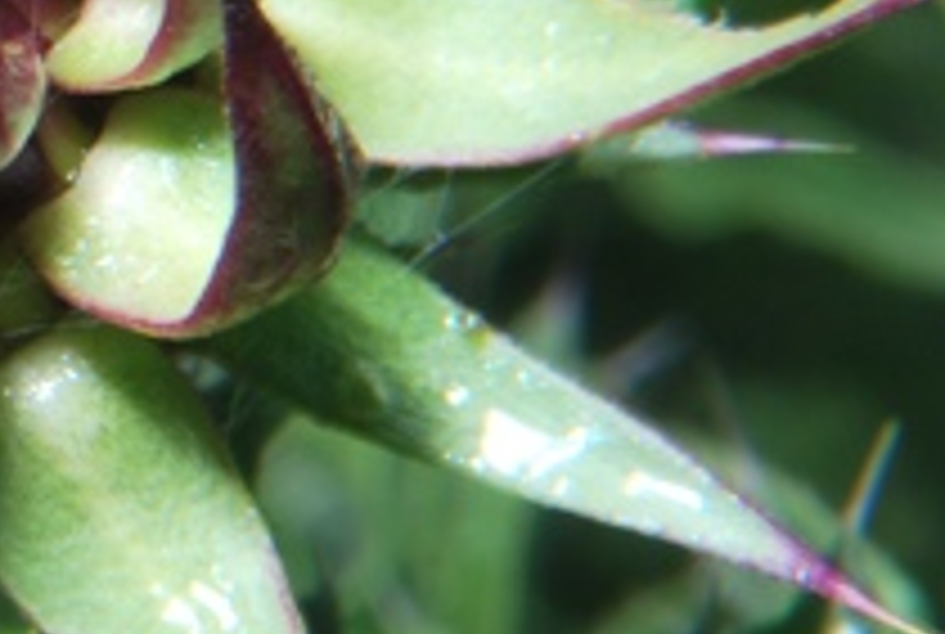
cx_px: -378
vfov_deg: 2.2
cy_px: -9
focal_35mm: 619
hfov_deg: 3.3
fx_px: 16271
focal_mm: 135
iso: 100
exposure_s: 1/40
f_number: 29
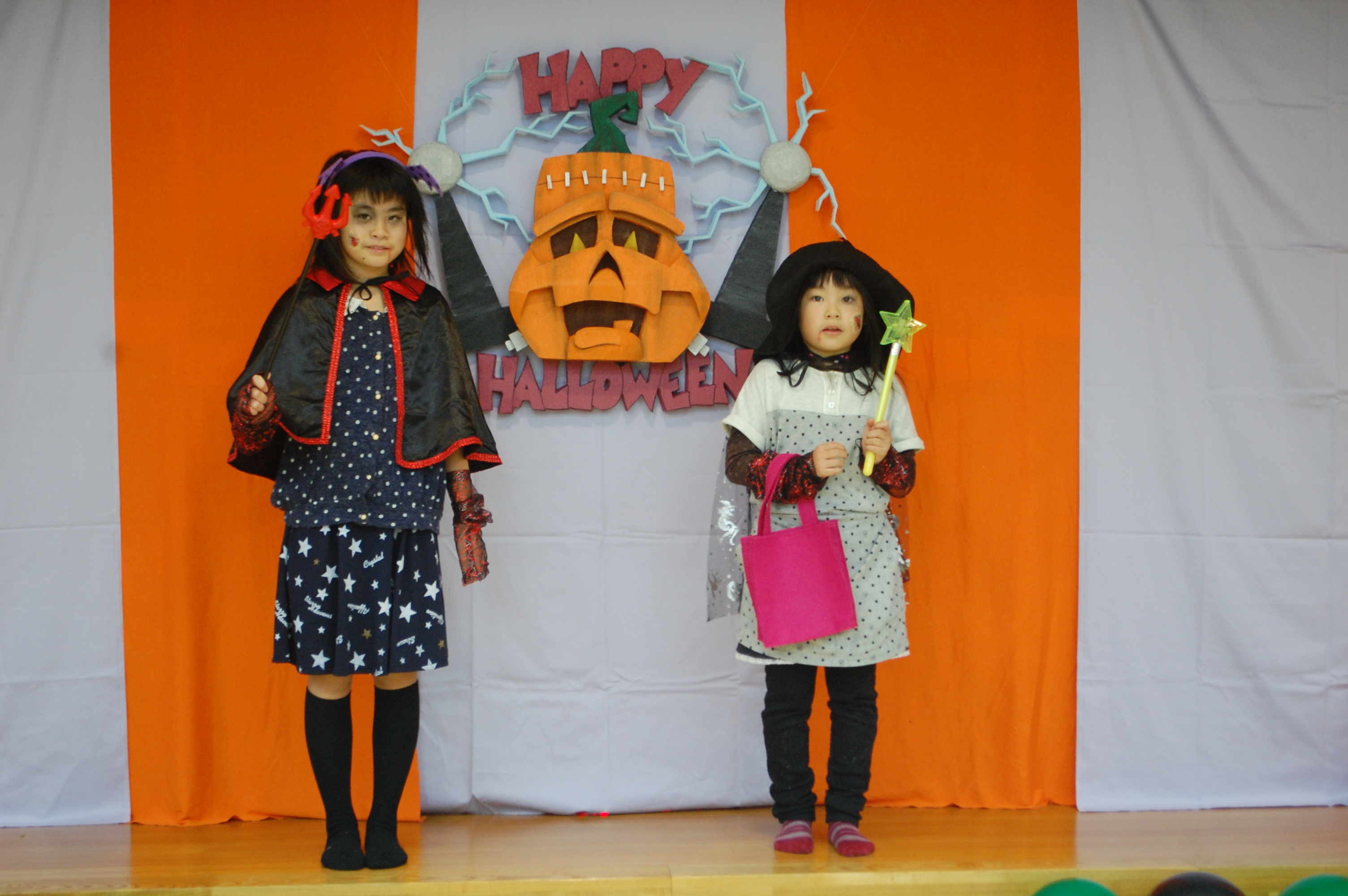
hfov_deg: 35.1
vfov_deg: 23.7
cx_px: 674
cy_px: 448
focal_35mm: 57
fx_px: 2132
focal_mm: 38
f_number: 5.3
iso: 800
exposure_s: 1/10
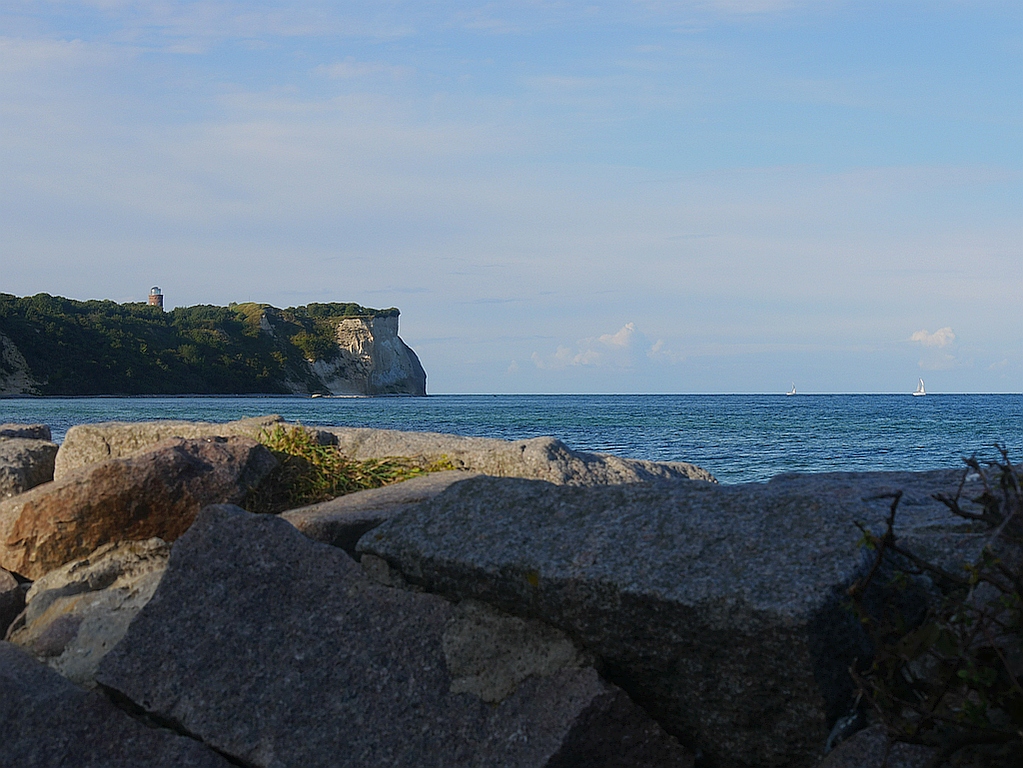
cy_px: 384
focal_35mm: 74
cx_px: 512
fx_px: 2188
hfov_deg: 26.3
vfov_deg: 19.9
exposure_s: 1/400
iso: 250
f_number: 8
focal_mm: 37
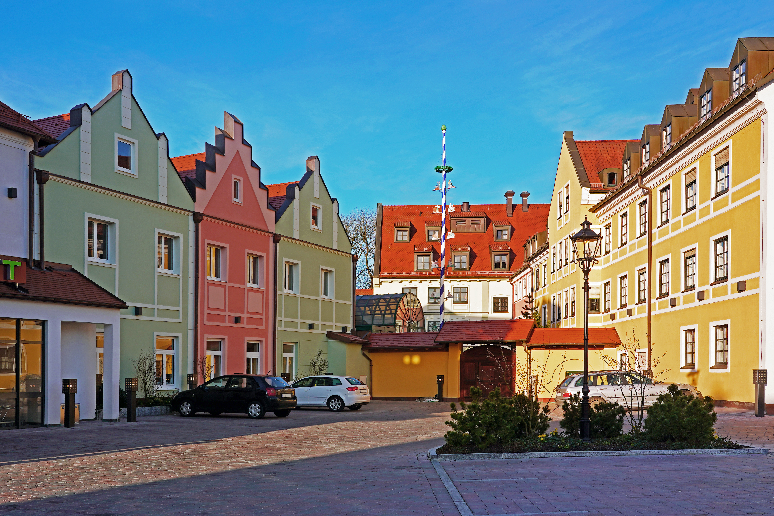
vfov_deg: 37.9
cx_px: 387
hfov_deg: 54.4
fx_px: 752
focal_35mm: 35
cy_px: 258
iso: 100
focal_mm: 35
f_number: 10
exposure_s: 1/160
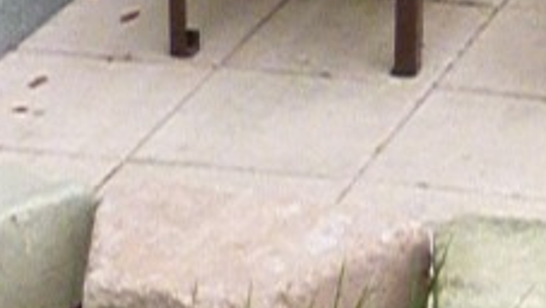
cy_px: -681
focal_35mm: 203
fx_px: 2941
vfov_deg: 5.5
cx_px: 1099
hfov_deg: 9.8
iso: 500
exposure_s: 1/400
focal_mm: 5.5
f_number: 2.8
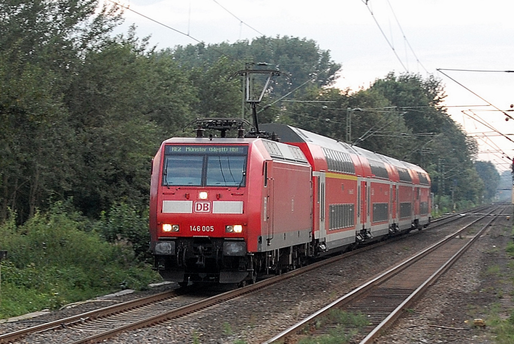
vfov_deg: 16.6
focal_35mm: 82
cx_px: 257
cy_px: 172
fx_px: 1180
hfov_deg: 24.6
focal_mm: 55
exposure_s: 1/100
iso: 800
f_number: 5.6
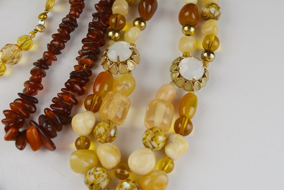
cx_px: 142
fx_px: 379
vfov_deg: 28.1
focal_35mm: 48
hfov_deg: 41.1
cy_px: 95
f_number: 7.1
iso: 200
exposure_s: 1/200
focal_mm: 32
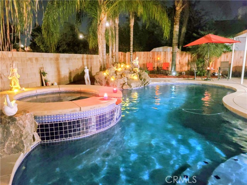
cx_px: 124
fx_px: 178
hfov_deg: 69.4
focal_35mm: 25
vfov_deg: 54.9
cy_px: 92
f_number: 1.8
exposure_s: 1/10
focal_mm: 7
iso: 1600
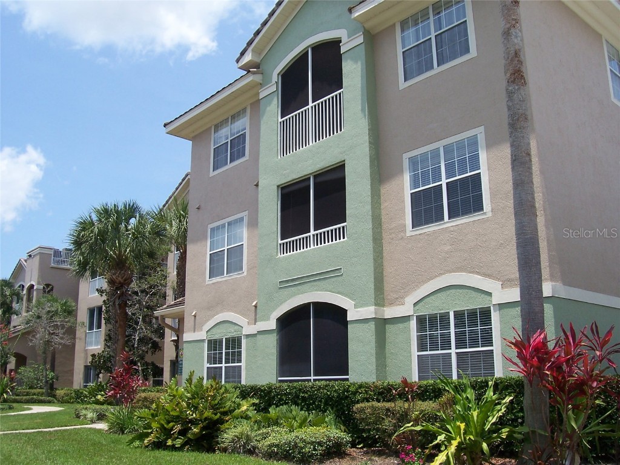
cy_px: 232
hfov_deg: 54.0
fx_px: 609
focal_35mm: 34
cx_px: 310
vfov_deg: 41.8
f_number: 5.6
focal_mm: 5.6
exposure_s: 1/350
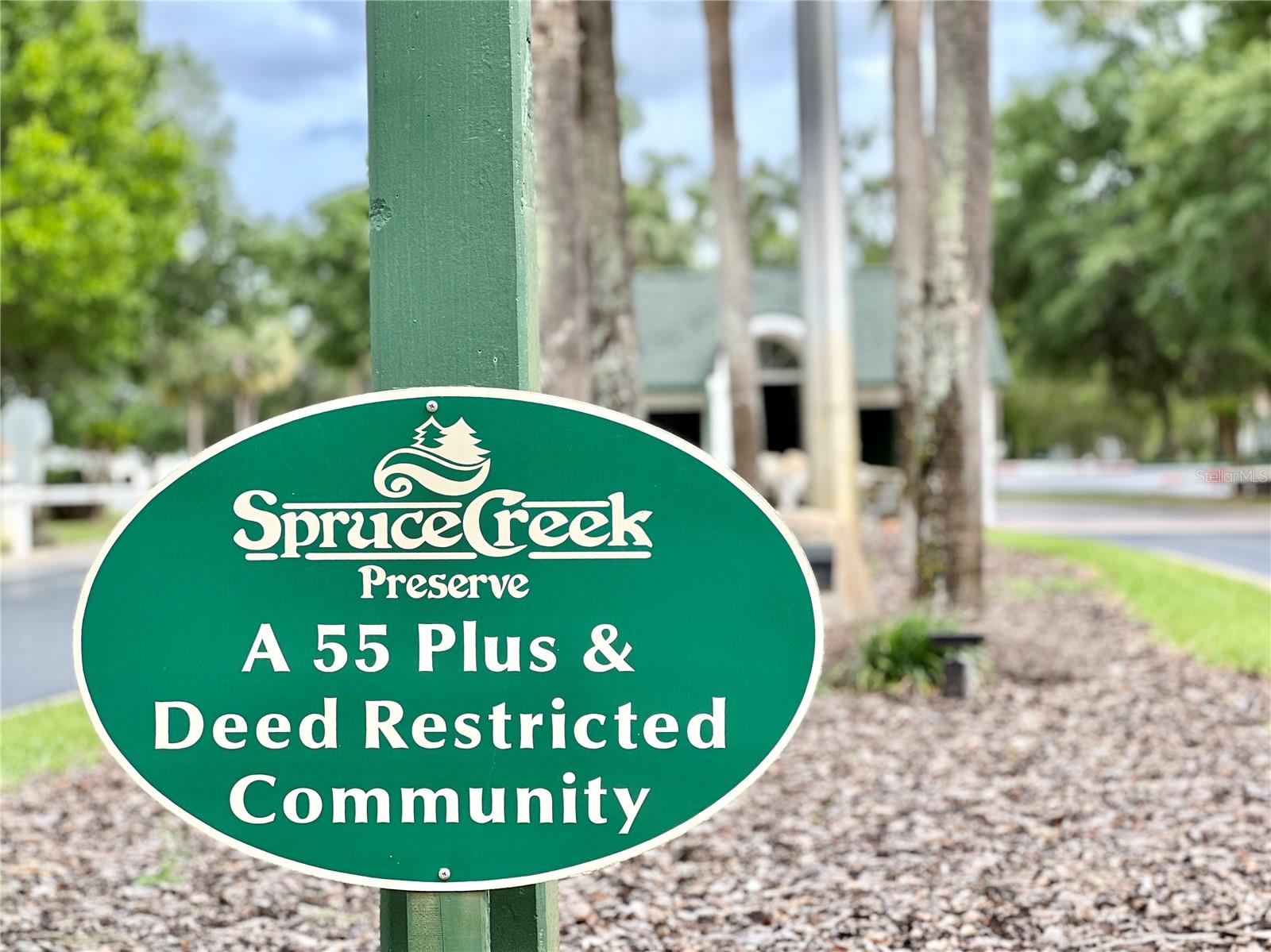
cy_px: 476
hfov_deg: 25.3
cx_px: 636
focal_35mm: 77
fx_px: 2826
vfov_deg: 19.1
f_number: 2.8
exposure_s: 1/259
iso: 25
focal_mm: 9
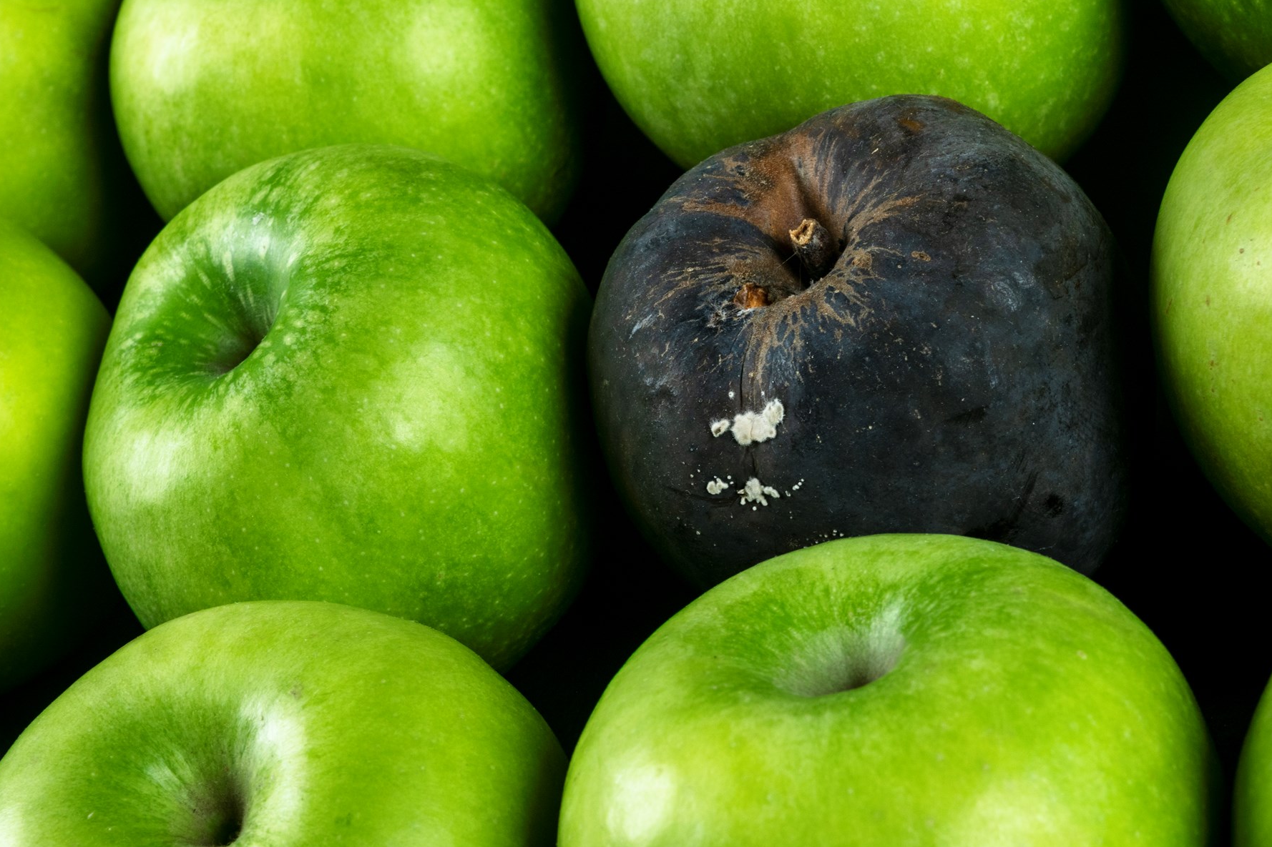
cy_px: 393
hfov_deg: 25.1
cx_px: 616
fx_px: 2862
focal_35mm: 81
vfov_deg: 16.9
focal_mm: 48
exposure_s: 1/100
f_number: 16
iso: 100
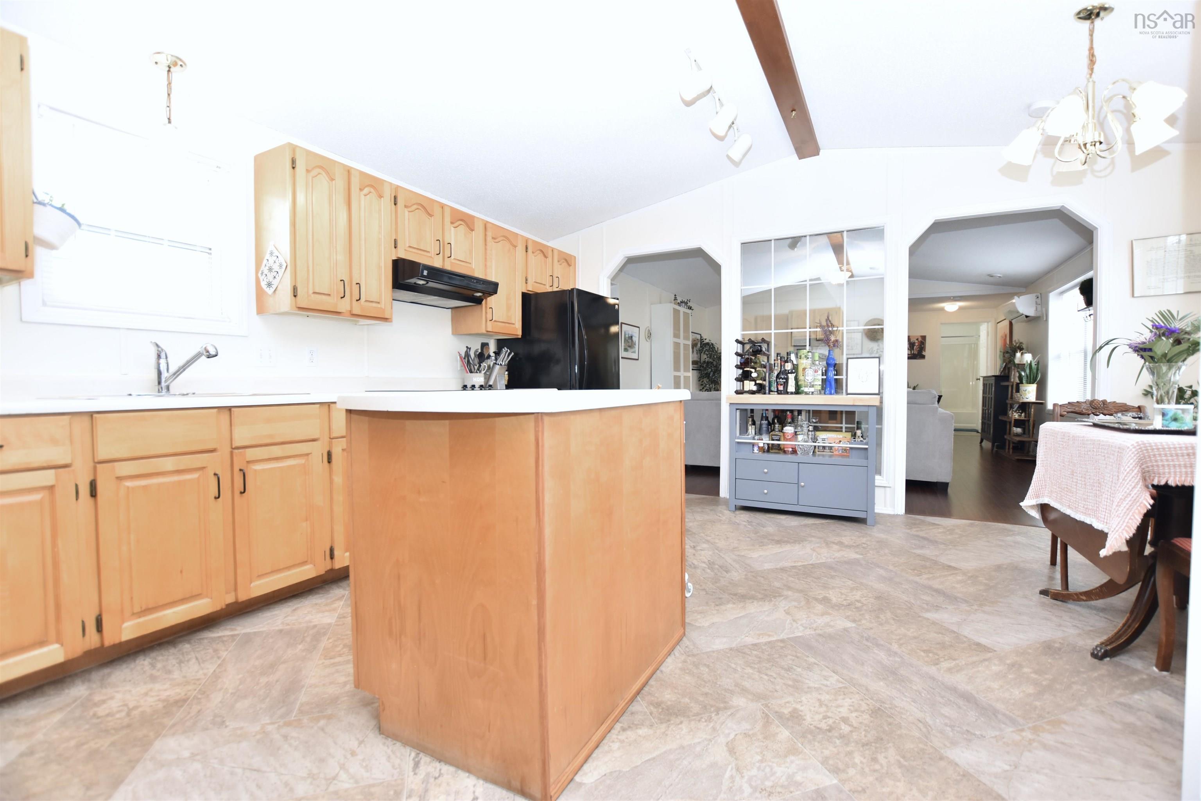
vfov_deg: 77.3
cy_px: 400
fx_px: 500
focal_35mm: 15
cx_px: 600
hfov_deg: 100.4
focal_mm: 10
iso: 500
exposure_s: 1/60
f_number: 4
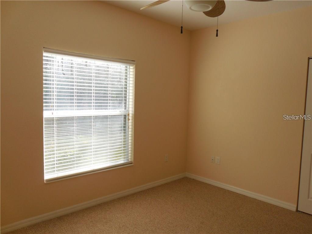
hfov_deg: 67.3
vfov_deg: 53.1
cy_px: 117
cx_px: 156
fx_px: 234
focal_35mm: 26
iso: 125
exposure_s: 1/125
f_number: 3.5
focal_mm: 4.6
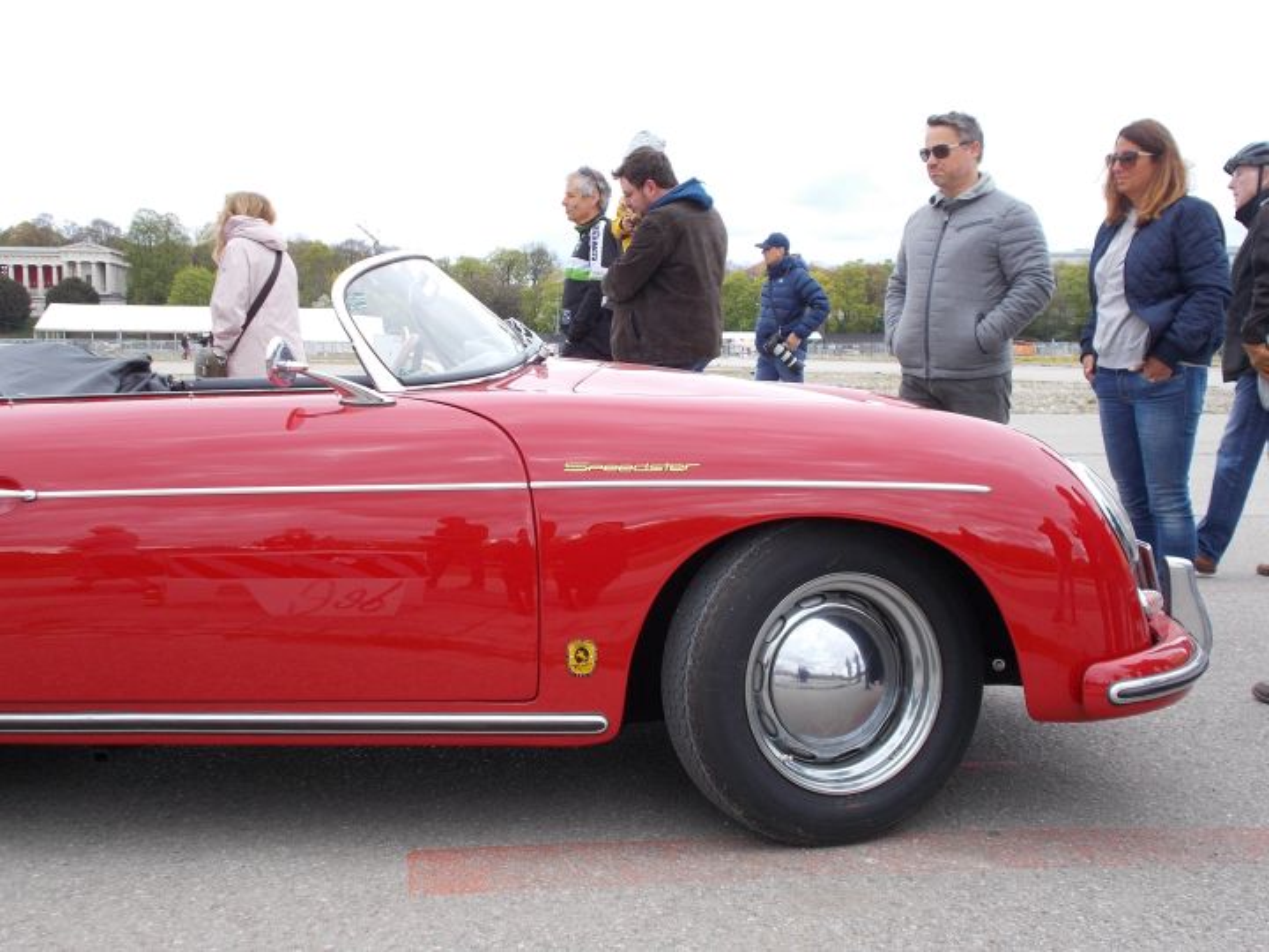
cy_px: 476
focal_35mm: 44
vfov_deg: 32.9
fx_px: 1613
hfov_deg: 42.9
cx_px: 634
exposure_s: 1/160
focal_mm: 7.9
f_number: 4.2
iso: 80
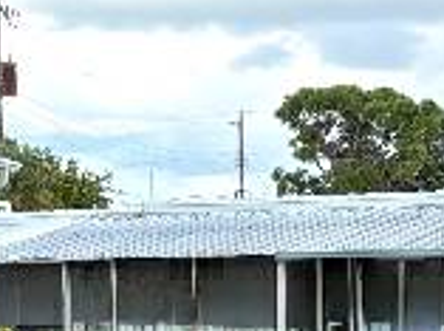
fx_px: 1804
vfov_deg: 9.4
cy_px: 774
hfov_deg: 14.0
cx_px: 351
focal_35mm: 141
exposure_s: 1/1064
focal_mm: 5.96
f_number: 1.6
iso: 64
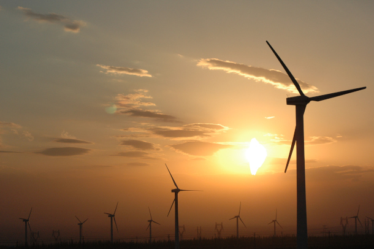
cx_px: 187
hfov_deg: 17.1
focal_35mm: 120
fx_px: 1246
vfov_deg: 11.4
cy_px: 124
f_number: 5.6
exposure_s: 1/8000
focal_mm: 80
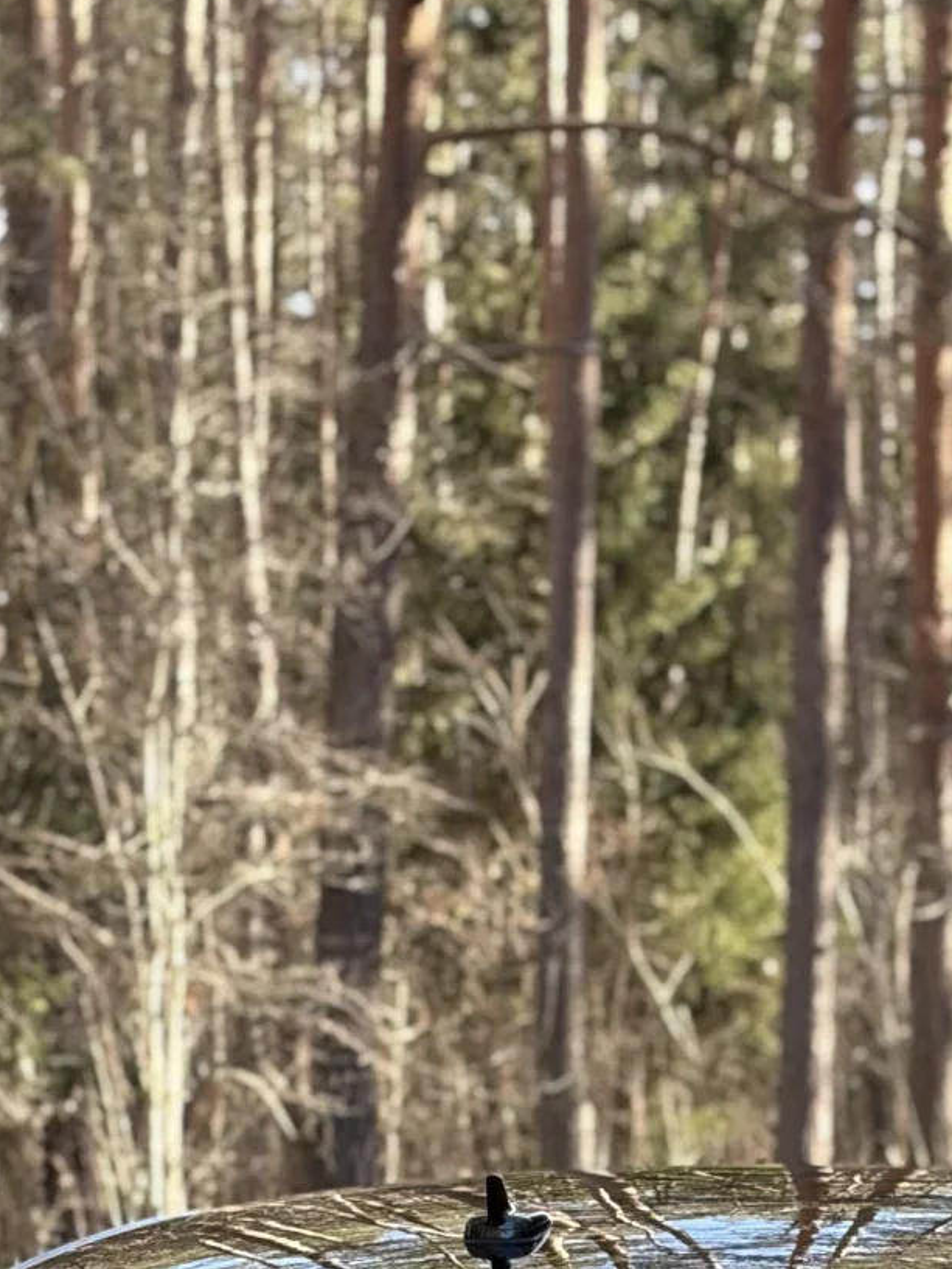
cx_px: 668
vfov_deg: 11.8
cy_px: 1667
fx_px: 5975
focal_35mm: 163
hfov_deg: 9.1
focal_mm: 5.96
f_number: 1.6
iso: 32
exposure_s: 1/121
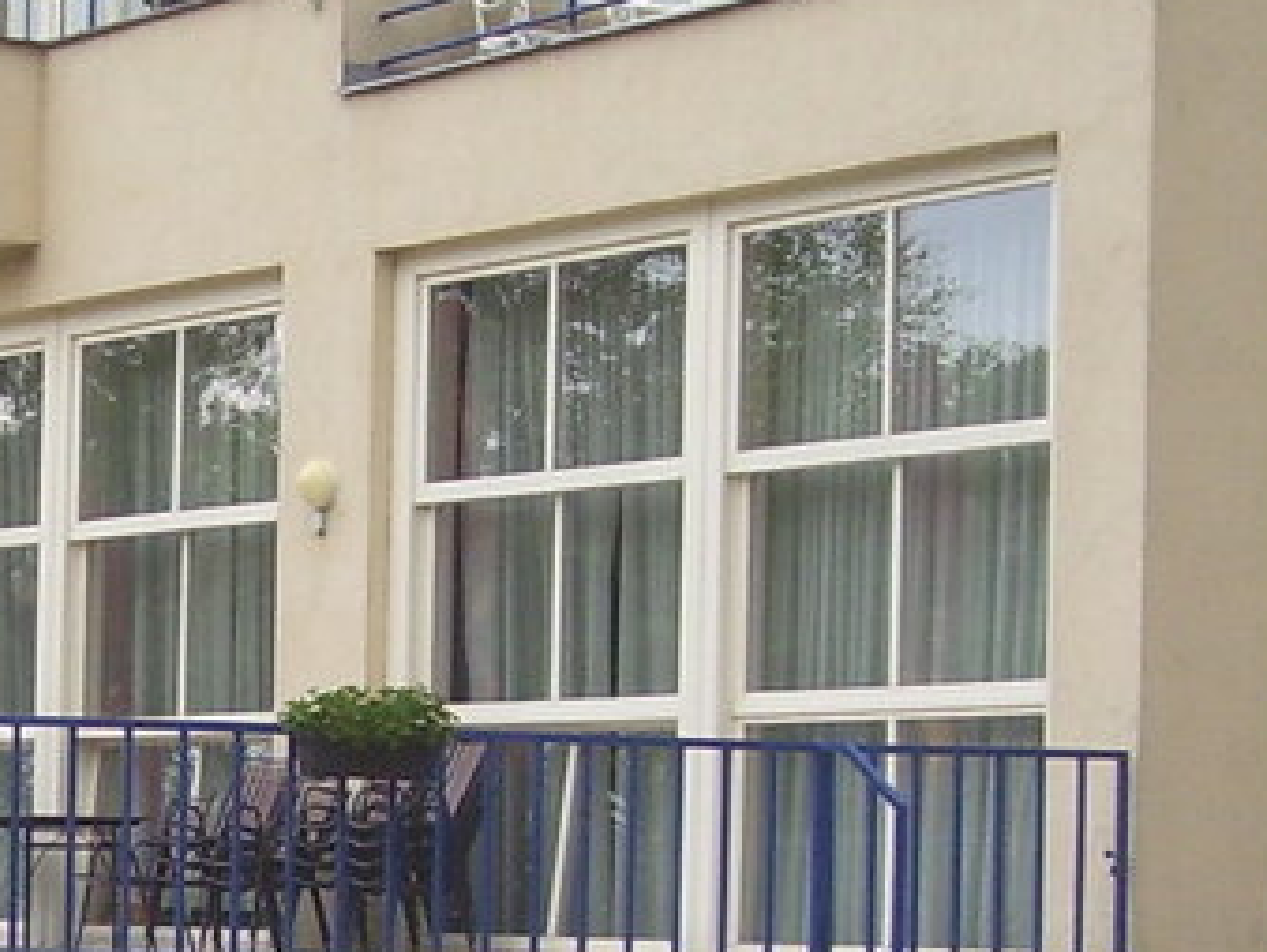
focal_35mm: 149
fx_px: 5458
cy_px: 948
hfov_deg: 12.9
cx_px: -214
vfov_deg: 9.9
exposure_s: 1/500
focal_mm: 7
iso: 80
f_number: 3
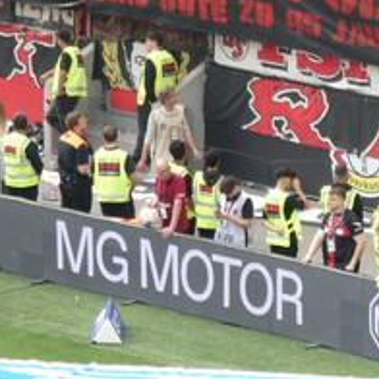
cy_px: -31
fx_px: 7147
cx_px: 352
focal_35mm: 577
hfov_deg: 3.0
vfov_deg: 3.0
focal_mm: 35.8
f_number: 5.6
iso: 100
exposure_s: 1/80
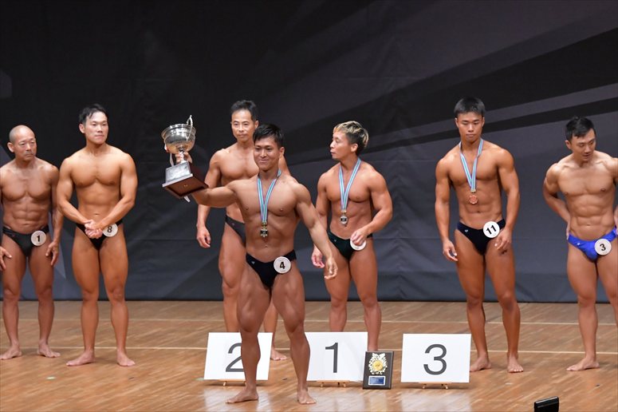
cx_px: 309
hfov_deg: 9.5
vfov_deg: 6.3
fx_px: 3723
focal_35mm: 217
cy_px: 206
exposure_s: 1/400
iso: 6400
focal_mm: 145
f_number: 5.6
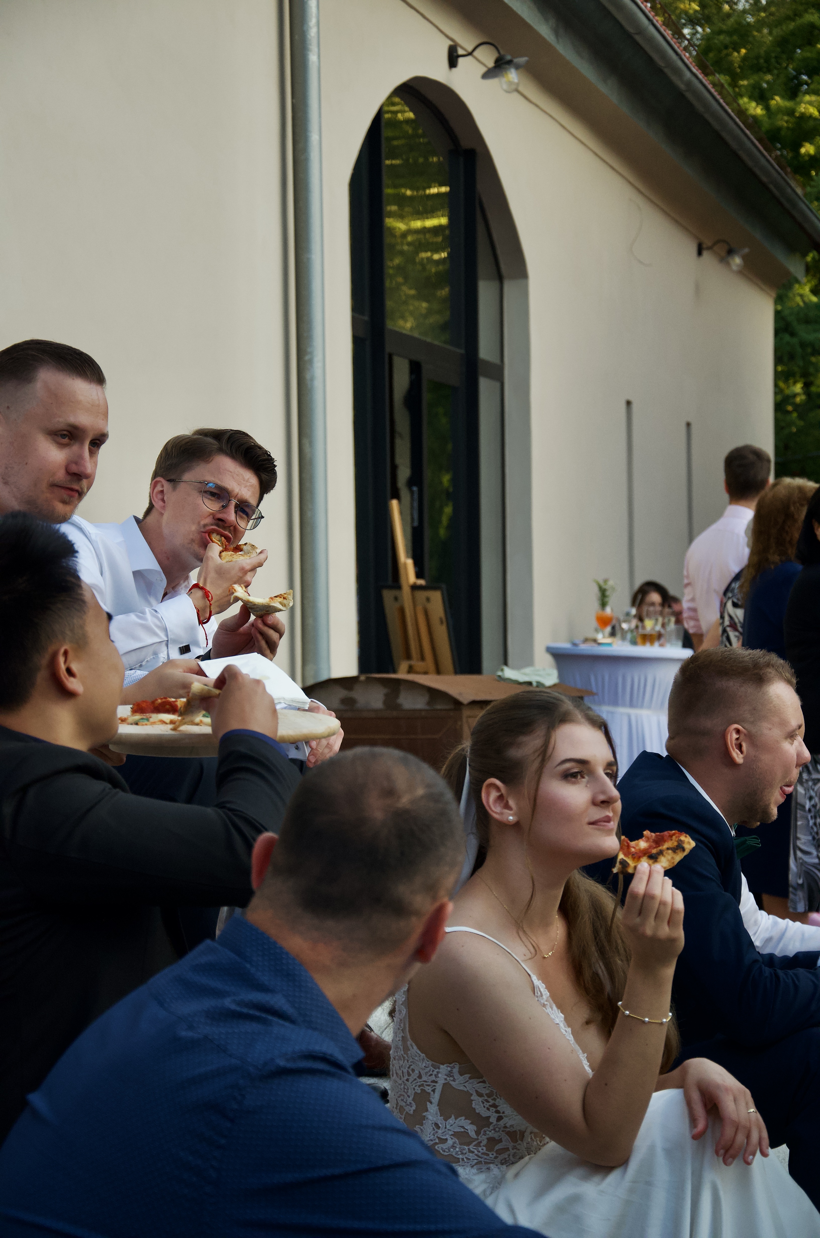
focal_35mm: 87
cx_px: 410
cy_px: 619
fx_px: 2986
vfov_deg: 23.4
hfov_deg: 15.6
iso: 1400
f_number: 5
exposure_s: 1/500
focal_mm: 58
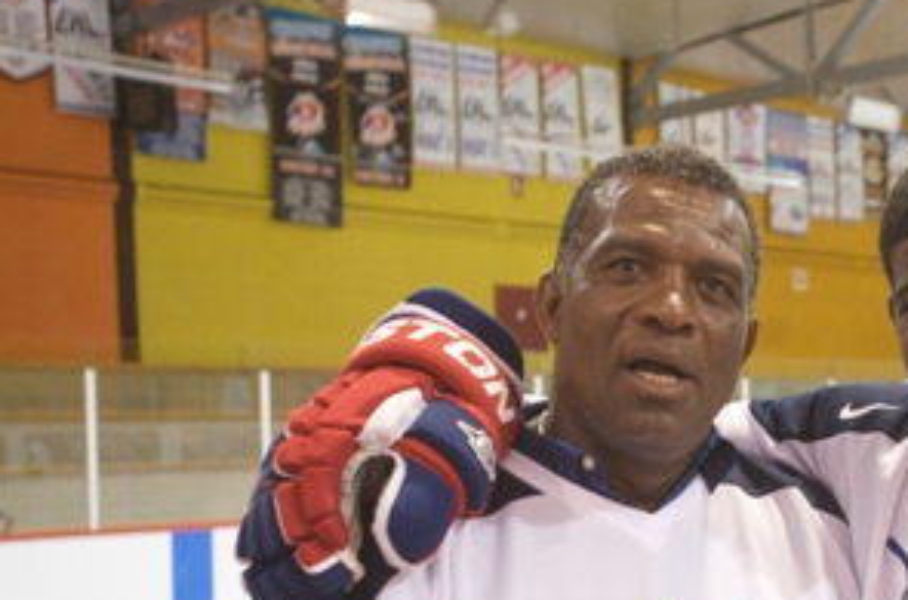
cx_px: 879
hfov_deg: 26.8
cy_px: 477
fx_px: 1811
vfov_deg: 18.6
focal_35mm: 72
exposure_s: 1/500
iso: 3200
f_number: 3.5
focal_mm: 35
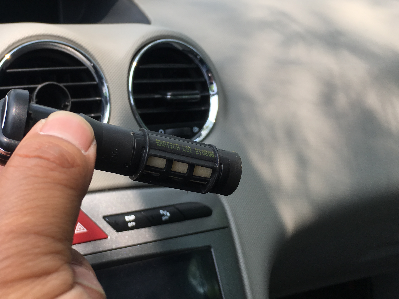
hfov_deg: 42.8
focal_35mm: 43
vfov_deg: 33.6
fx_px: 496
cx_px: 110
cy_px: 132
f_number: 2.2
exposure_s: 1/345
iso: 25
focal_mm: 4.15
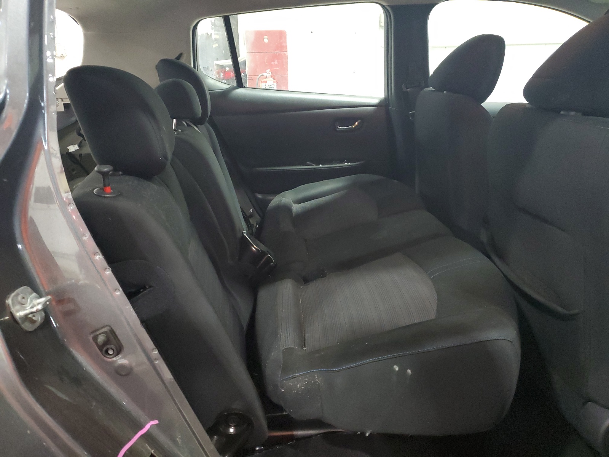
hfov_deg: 67.3
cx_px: 304
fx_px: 457
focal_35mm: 26
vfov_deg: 53.1
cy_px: 228
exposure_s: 1/40
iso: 310
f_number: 1.5
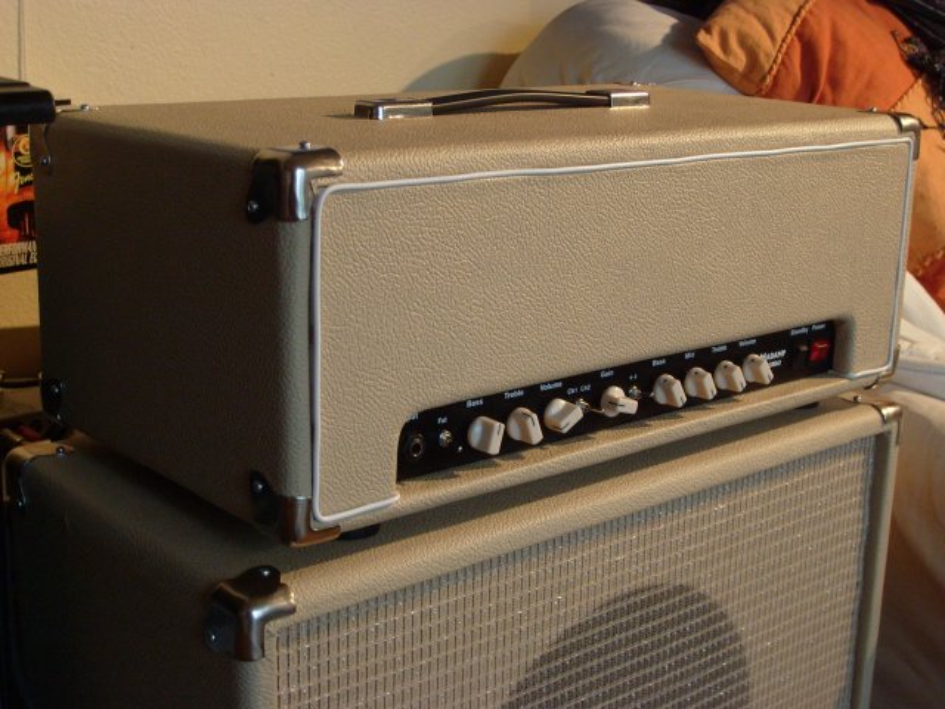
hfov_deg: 36.8
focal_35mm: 52
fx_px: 1420
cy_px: 354
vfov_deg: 28.0
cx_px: 472
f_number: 3.3
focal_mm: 8.7
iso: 200
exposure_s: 1/20
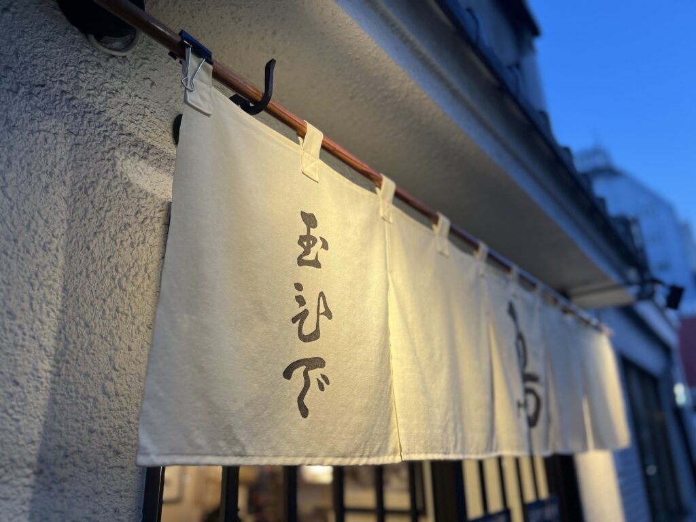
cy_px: 261
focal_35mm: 26
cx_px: 348
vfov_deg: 53.1
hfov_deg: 67.3
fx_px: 523
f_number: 1.5
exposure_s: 1/100
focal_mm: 5.7
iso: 64
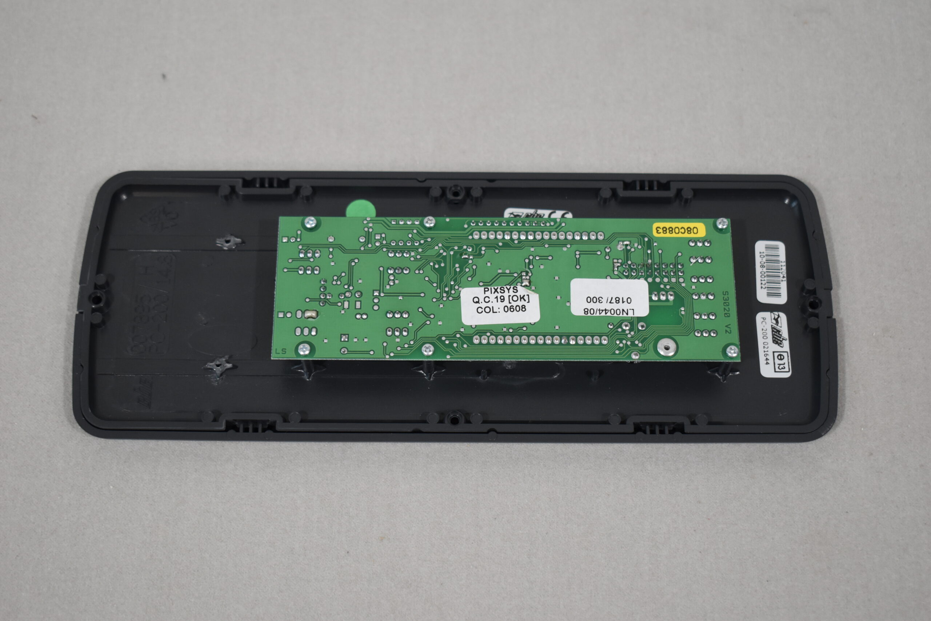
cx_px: 466
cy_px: 310
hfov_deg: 35.1
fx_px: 1474
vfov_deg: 23.8
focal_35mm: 57
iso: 800
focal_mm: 38
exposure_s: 1/200
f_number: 4.8
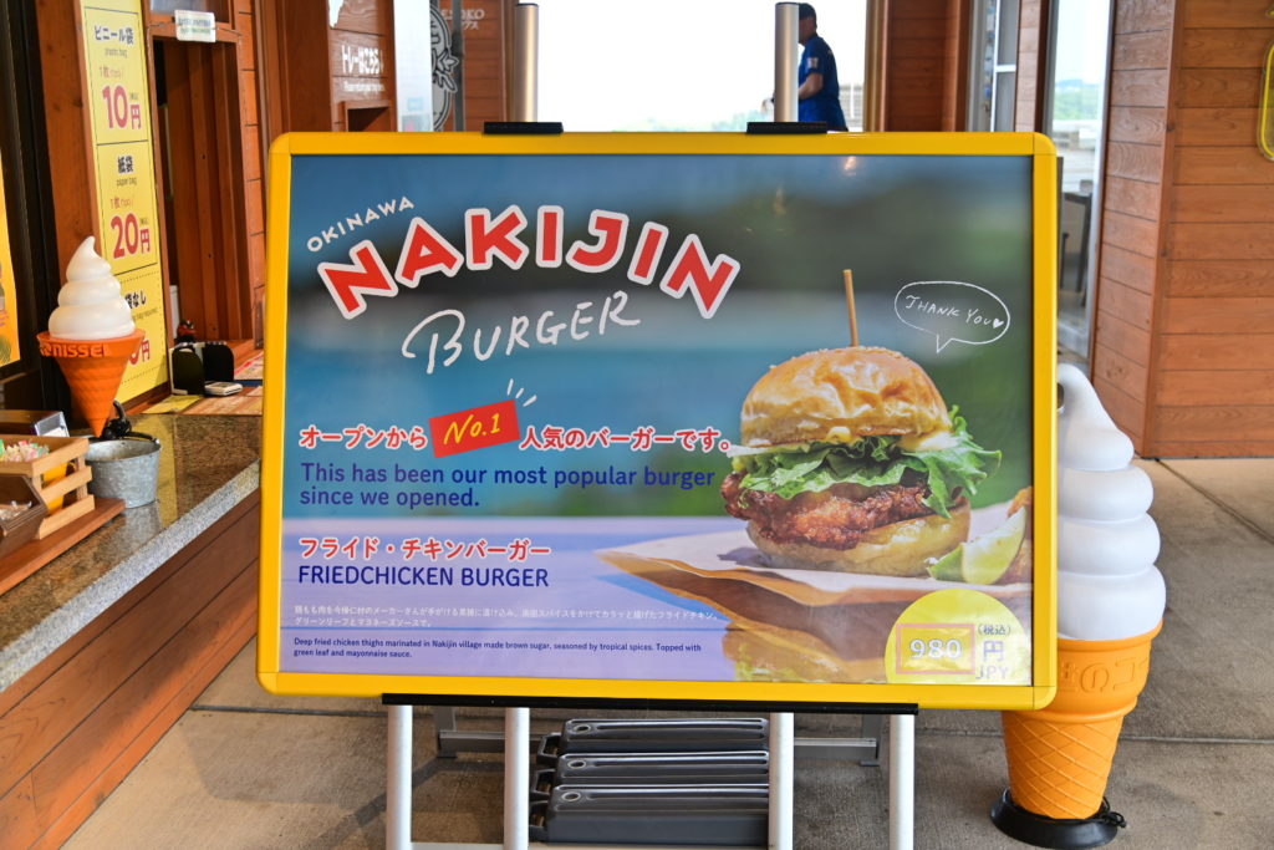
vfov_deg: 33.4
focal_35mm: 40
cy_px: 425
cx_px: 637
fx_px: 1416
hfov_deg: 48.5
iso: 100
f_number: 4
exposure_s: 1/80
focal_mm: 40
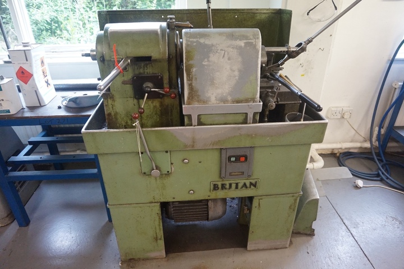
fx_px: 269
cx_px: 202
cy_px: 134
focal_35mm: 24
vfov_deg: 53.1
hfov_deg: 73.7
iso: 2000
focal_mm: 16
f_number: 3.5
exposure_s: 1/160
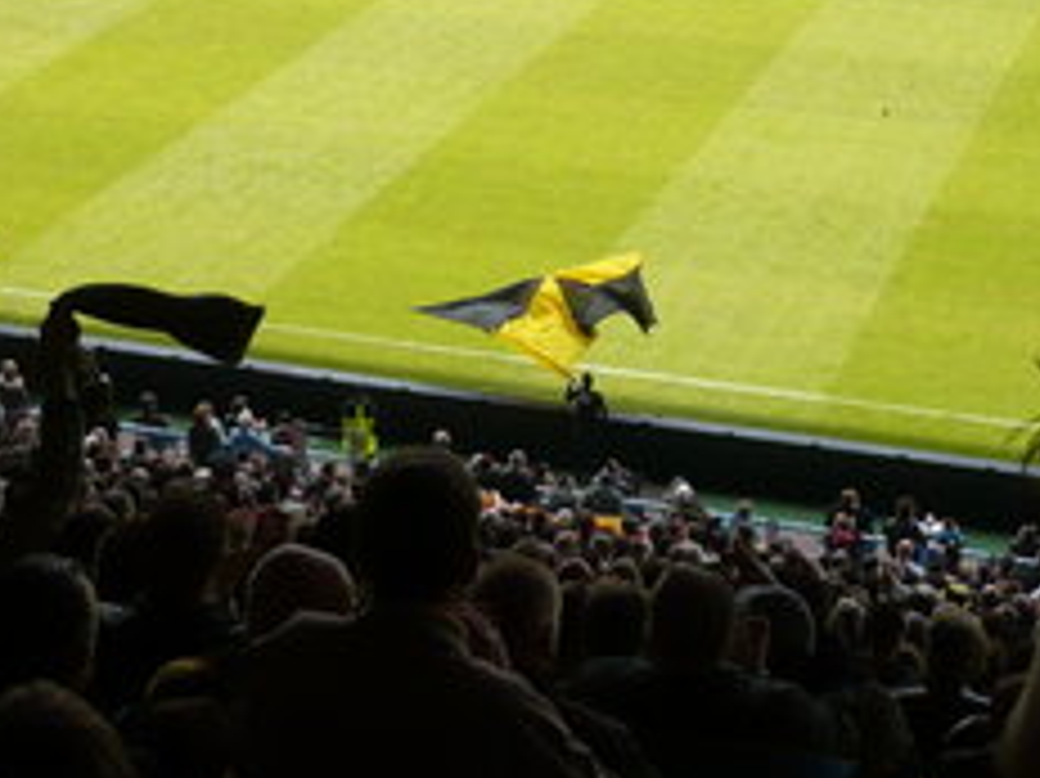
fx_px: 2733
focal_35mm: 91
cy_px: -130
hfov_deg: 21.5
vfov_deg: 15.7
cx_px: 464
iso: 100
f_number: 2.8
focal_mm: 5.8
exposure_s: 1/320
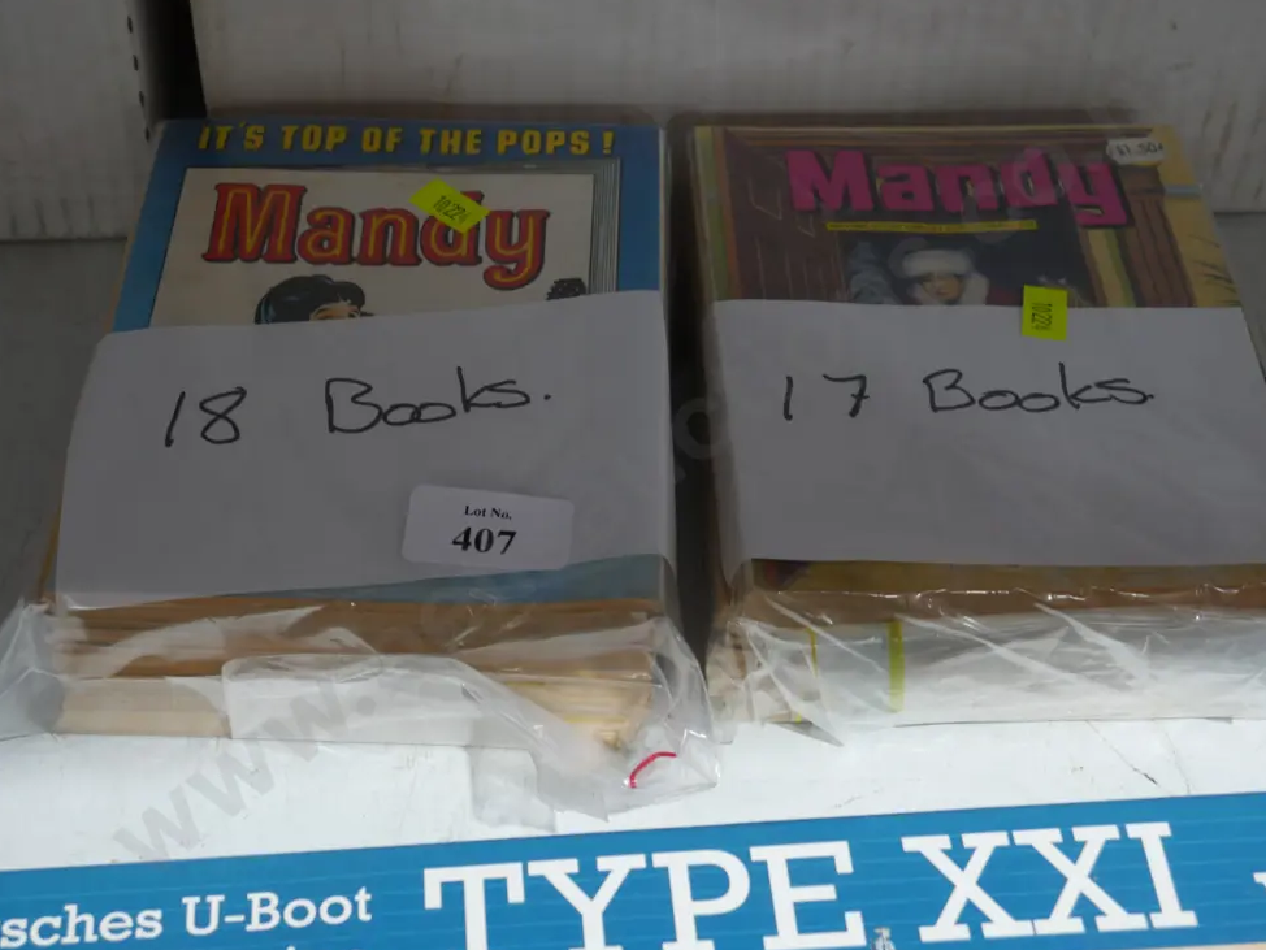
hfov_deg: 31.7
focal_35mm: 61
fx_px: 2231
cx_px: 658
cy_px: 461
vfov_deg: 24.0
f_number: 5.4
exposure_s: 1/60
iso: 1250
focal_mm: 29
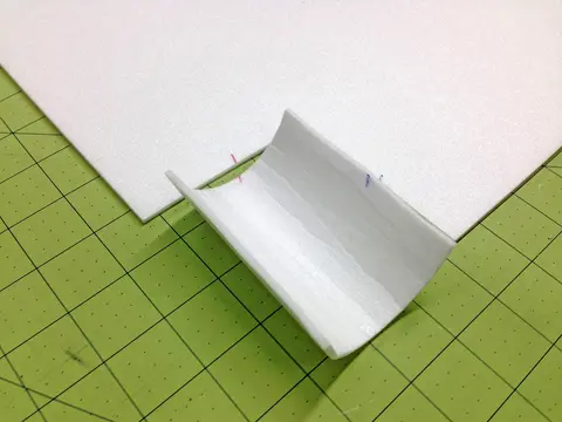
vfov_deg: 42.9
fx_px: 536
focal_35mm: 33
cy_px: 211
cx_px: 281
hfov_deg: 55.4
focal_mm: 4.12
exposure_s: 1/60
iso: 50
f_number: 2.4
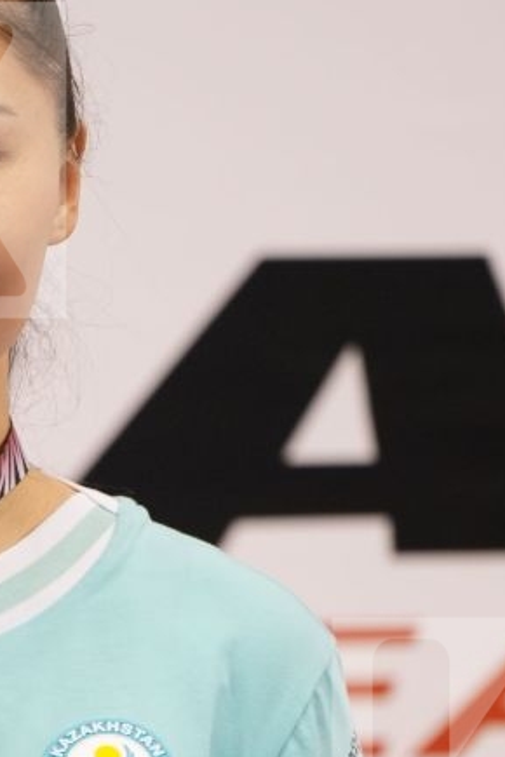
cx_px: -96
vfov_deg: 2.7
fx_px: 16075
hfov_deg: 1.8
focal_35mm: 764
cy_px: 776
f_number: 2.8
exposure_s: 1/250
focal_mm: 185
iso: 800
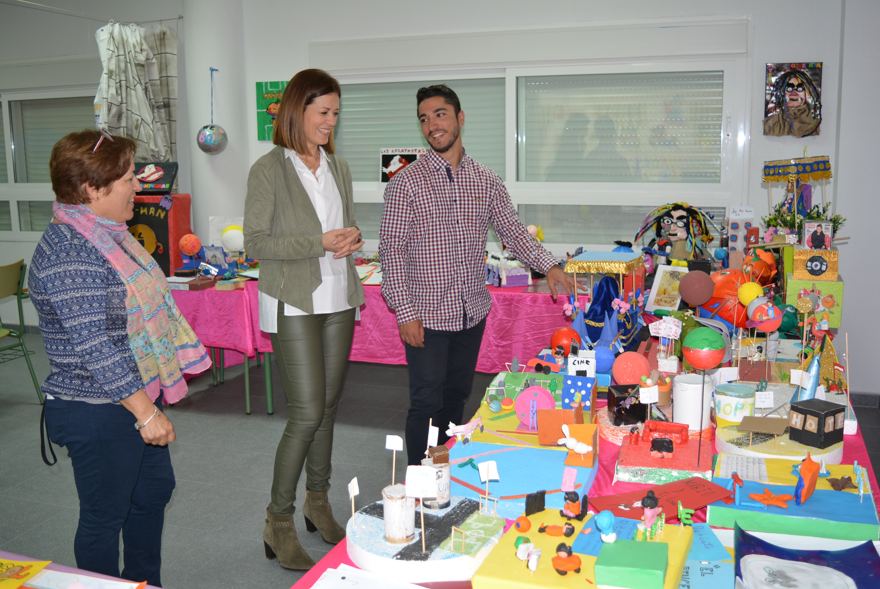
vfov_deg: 36.9
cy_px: 294
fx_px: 881
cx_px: 440
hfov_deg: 53.1
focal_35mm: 36
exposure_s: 1/60
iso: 400
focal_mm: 24
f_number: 4
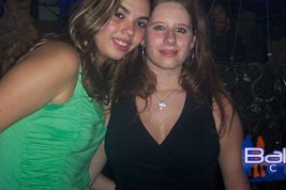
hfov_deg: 35.1
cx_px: 138
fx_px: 453
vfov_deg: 23.6
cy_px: 51
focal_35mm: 57
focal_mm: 8
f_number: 2.8
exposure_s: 1/30
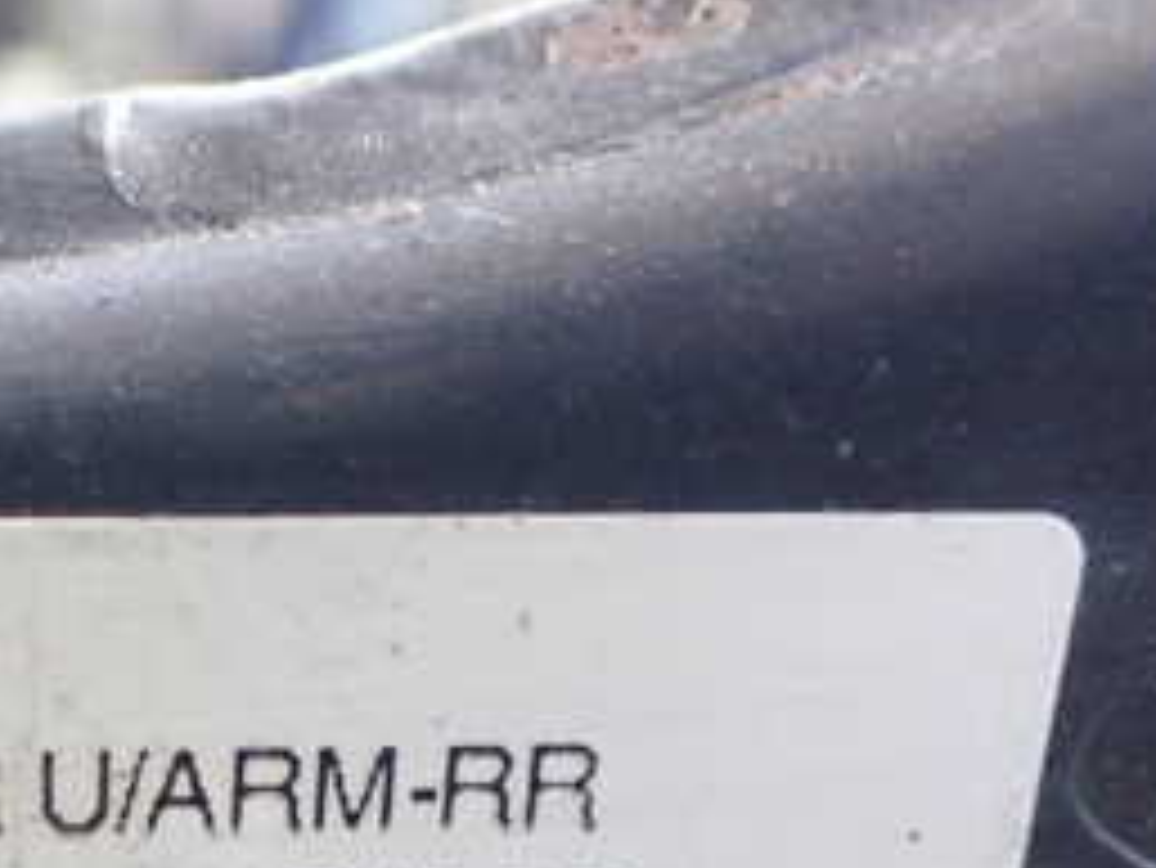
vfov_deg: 19.9
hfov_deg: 25.8
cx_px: -94
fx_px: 2339
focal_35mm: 70
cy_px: 1003
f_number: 2.3
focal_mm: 5.4
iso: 800
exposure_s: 1/50
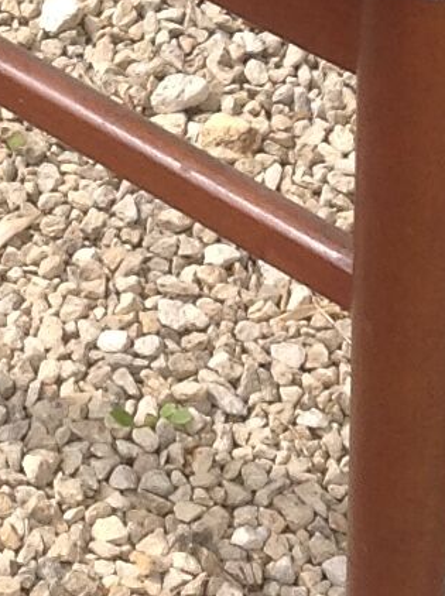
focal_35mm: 215
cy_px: -487
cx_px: 83
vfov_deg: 8.8
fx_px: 3696
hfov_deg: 6.9
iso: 50
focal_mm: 4.28
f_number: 2.4
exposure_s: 1/840
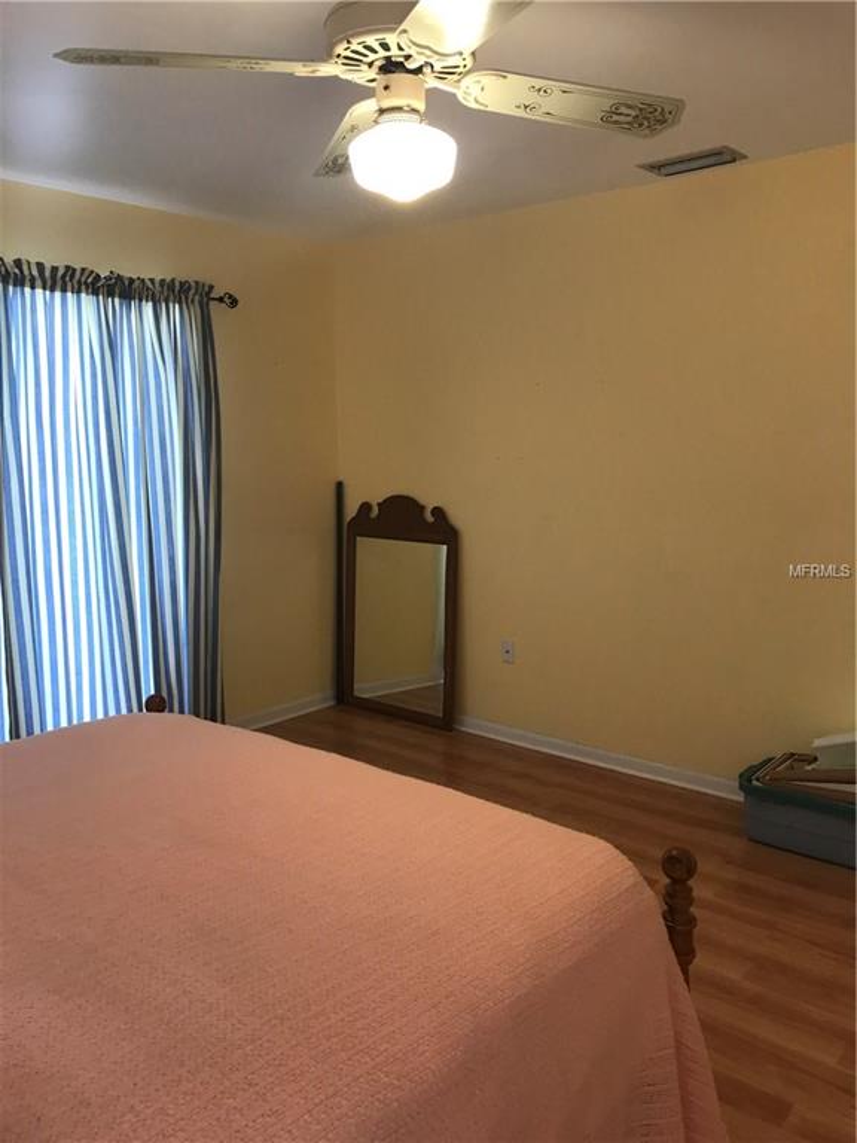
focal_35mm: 28
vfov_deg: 63.4
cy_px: 572
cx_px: 428
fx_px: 924
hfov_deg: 49.7
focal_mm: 3.99
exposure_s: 1/24
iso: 32
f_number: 1.8
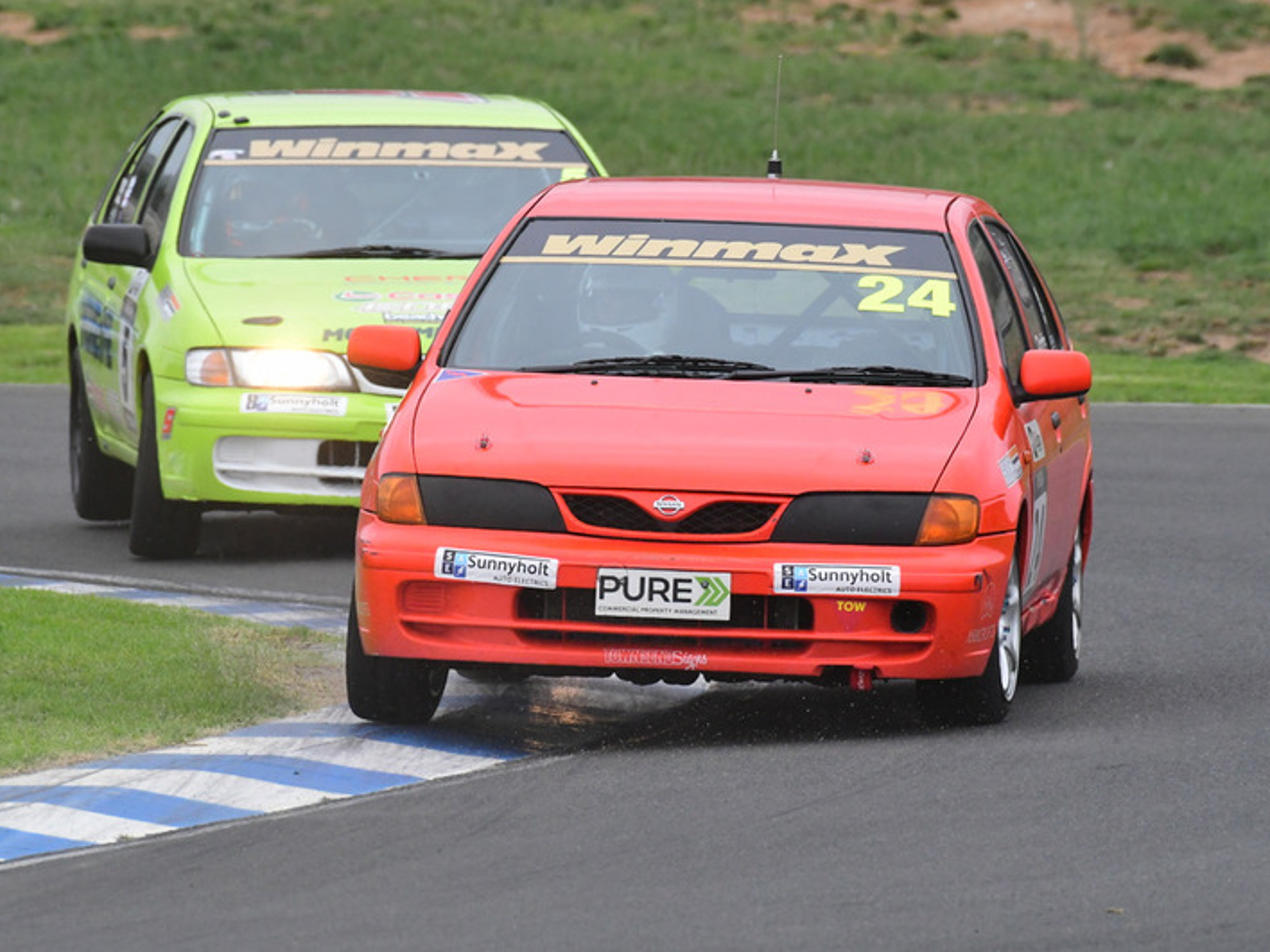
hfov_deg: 2.5
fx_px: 28690
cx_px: 665
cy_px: 477
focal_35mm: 782
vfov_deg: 1.9
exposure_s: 1/640
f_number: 10
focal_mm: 480
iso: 2500
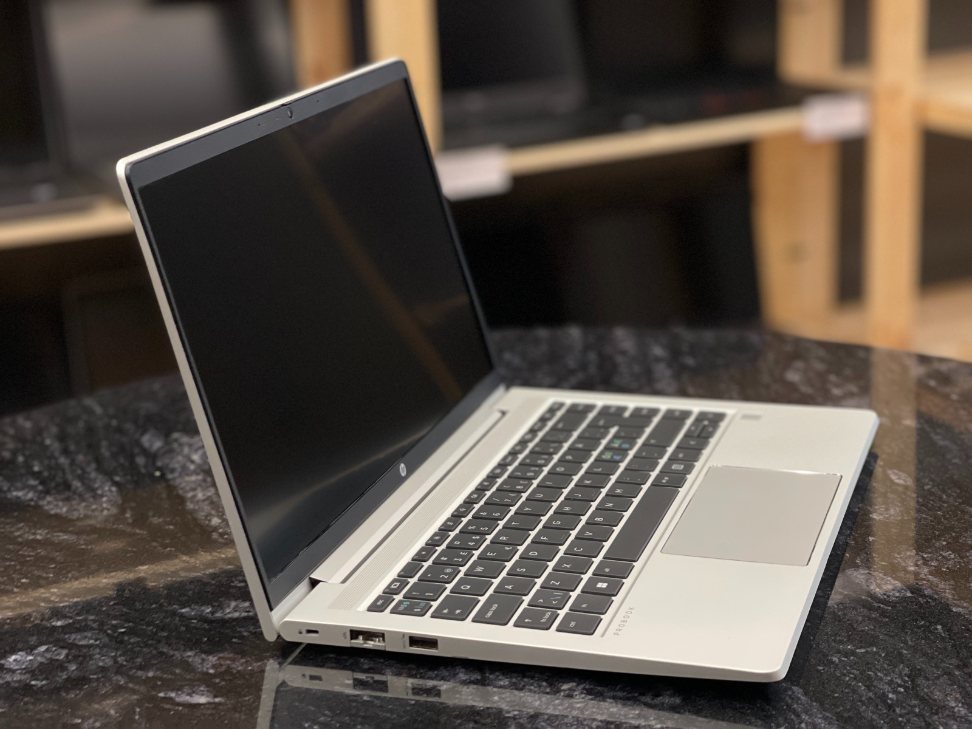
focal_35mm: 64
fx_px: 1797
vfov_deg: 22.9
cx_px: 486
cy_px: 364
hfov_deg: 30.3
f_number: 2.2
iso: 250
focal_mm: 7.5
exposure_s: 1/75
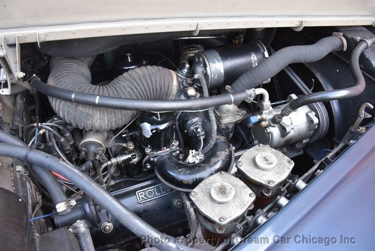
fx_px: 281
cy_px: 126
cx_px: 188
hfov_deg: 67.3
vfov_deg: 48.0
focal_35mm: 27
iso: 800
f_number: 5
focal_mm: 18
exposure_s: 1/100
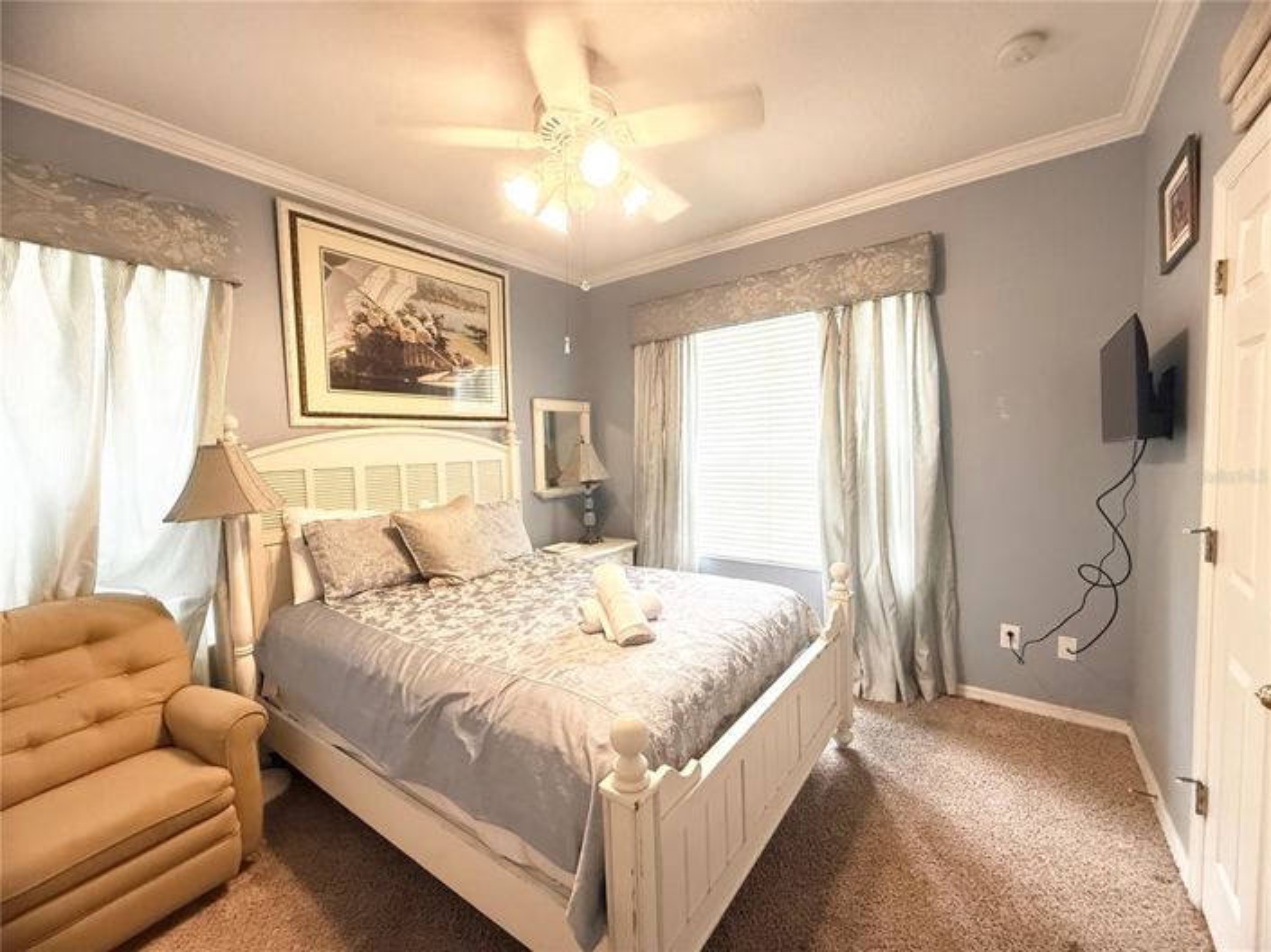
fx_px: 514
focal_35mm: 14
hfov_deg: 102.1
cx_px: 636
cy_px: 476
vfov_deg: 85.6
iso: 800
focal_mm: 2.22
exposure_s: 1/60
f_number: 2.2
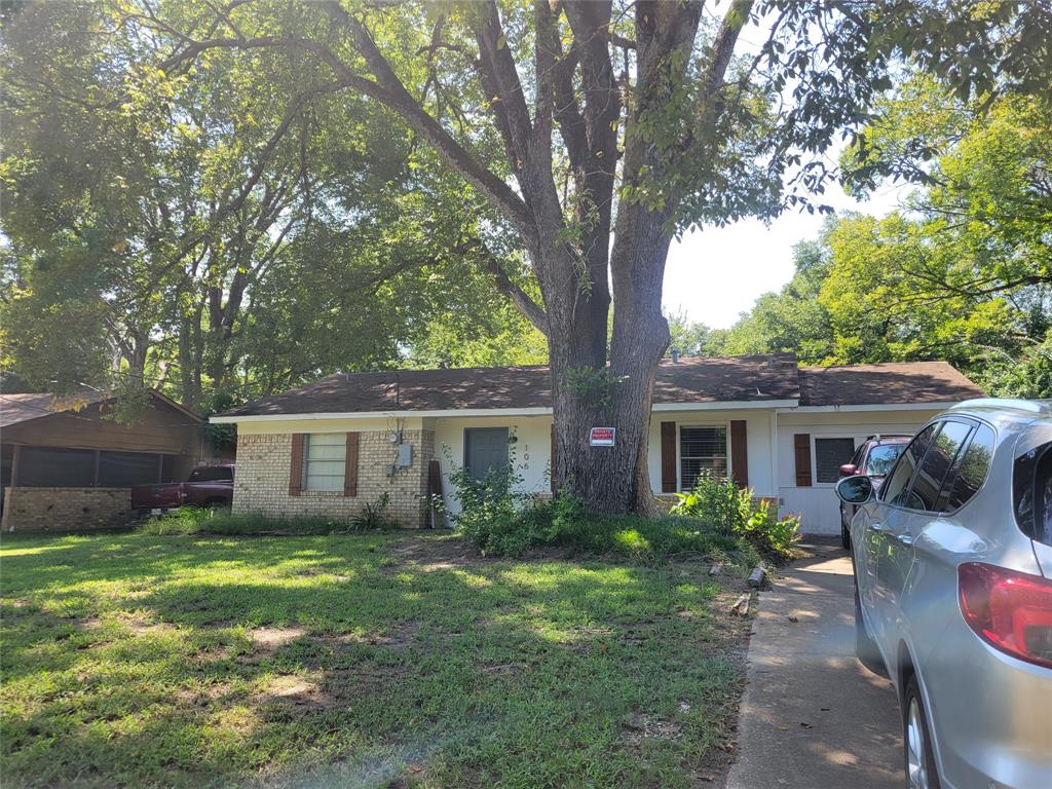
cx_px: 526
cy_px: 394
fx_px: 790
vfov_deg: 53.1
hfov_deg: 67.3
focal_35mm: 26
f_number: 1.8
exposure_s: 1/643
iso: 40
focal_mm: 5.4
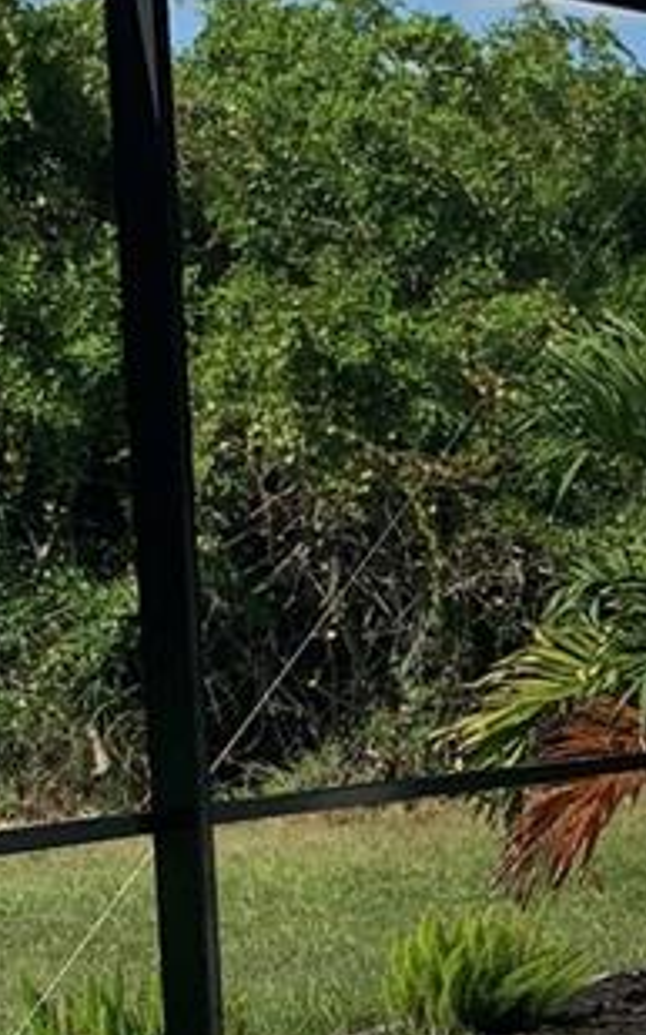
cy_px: 1055
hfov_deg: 11.6
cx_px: 1058
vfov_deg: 18.9
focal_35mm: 107
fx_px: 3015
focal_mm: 4.25
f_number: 1.8
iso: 25
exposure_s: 1/1880
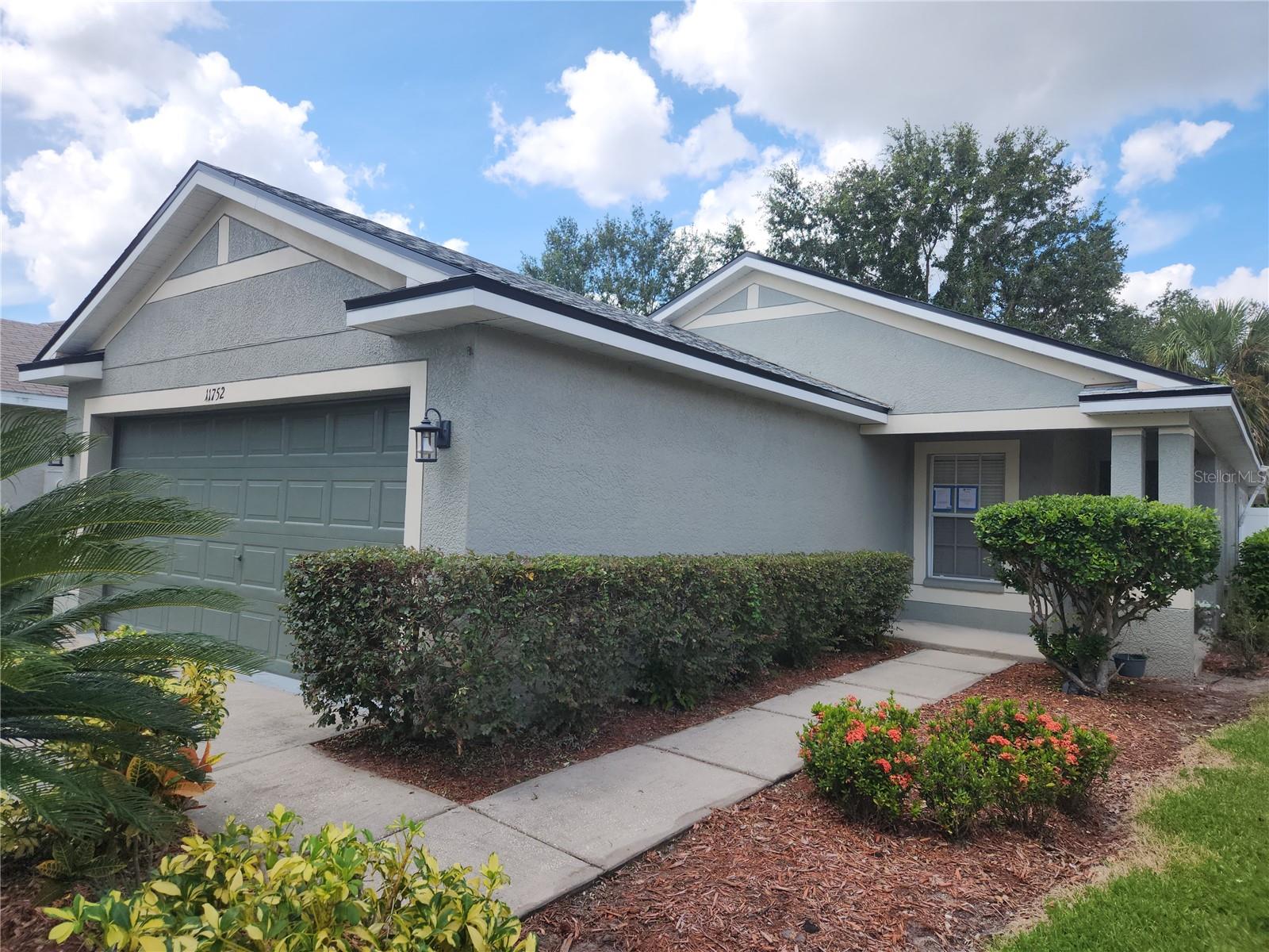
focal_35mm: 23
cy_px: 476
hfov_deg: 73.9
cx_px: 634
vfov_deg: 58.9
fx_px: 843
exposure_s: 1/1050
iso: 20
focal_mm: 5.4
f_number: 1.8
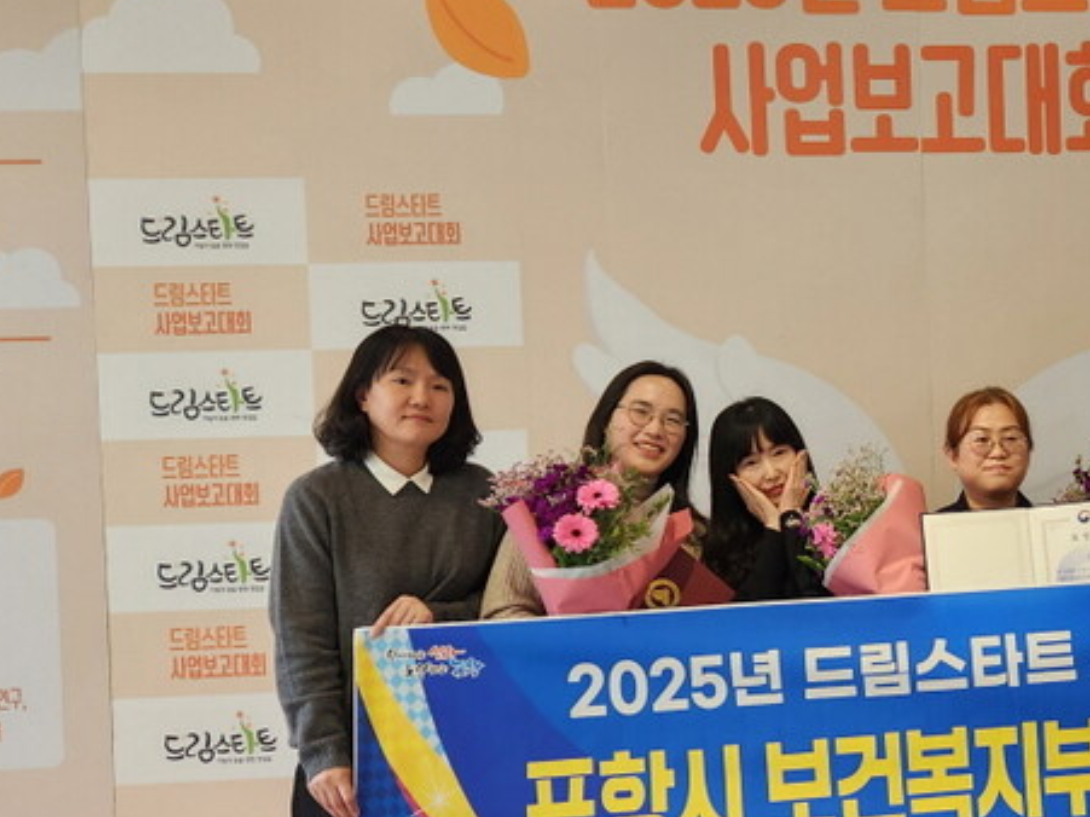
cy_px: 570
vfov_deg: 29.4
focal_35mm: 49
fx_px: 1543
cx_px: 1027
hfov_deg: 36.0
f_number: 1.8
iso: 160
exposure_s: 1/120
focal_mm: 5.4
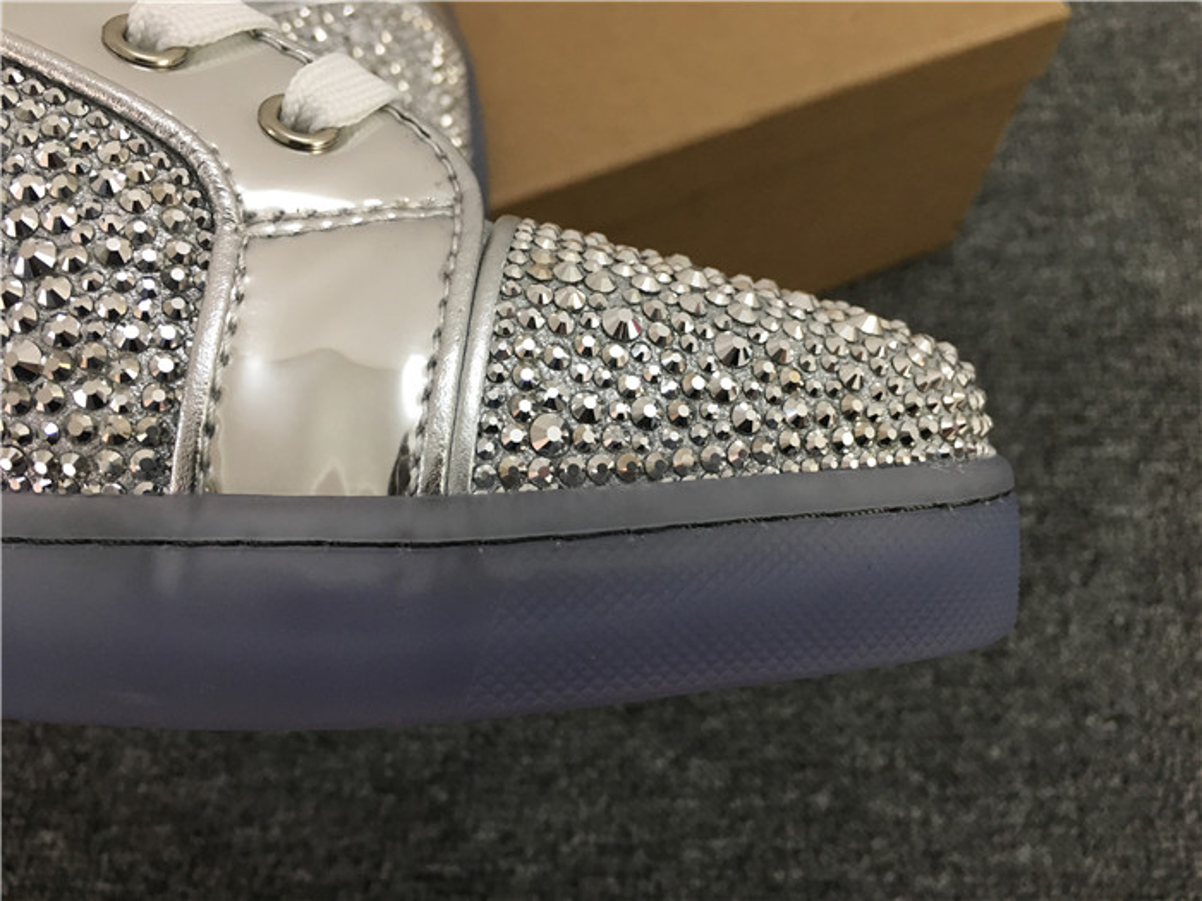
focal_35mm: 29
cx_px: 601
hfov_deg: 61.7
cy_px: 450
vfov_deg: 48.2
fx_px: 1007
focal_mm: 4.15
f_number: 2.2
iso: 125
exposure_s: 1/33
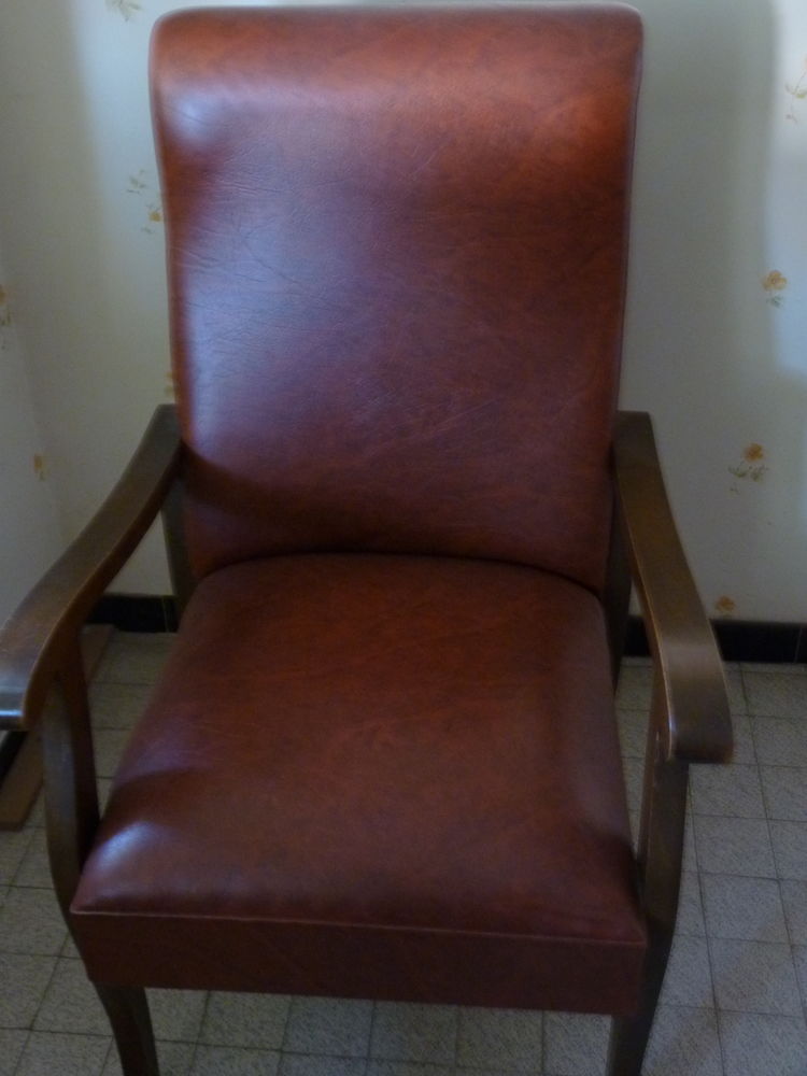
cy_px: 538
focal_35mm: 40
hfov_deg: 36.0
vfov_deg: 46.8
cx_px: 404
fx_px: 1243
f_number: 3
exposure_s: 1/4
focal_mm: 7.1
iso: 400
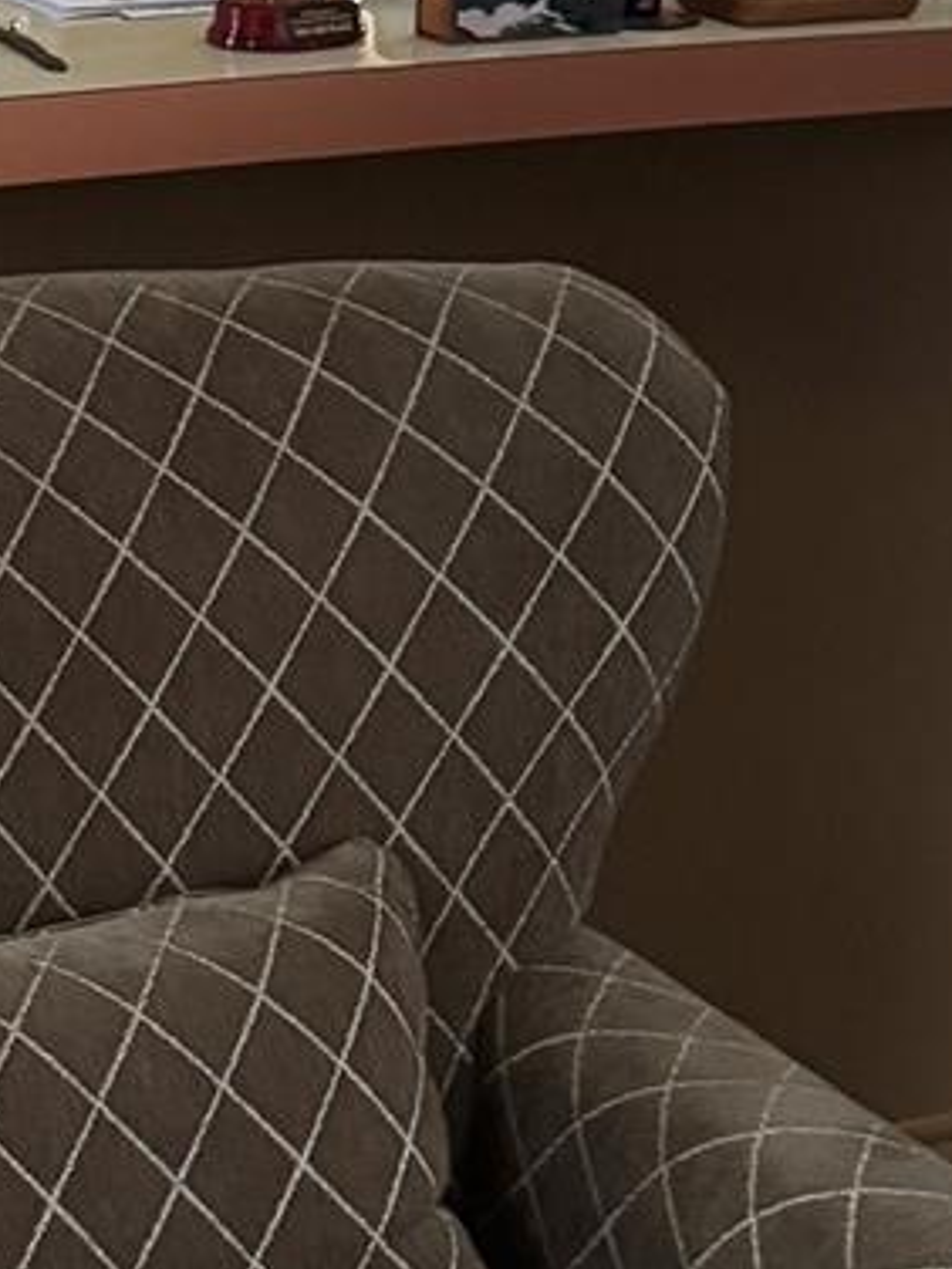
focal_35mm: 98
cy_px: 435
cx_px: -24
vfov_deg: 20.0
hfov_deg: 14.8
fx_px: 3594
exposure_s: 1/40
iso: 1000
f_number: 1.78
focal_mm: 6.76
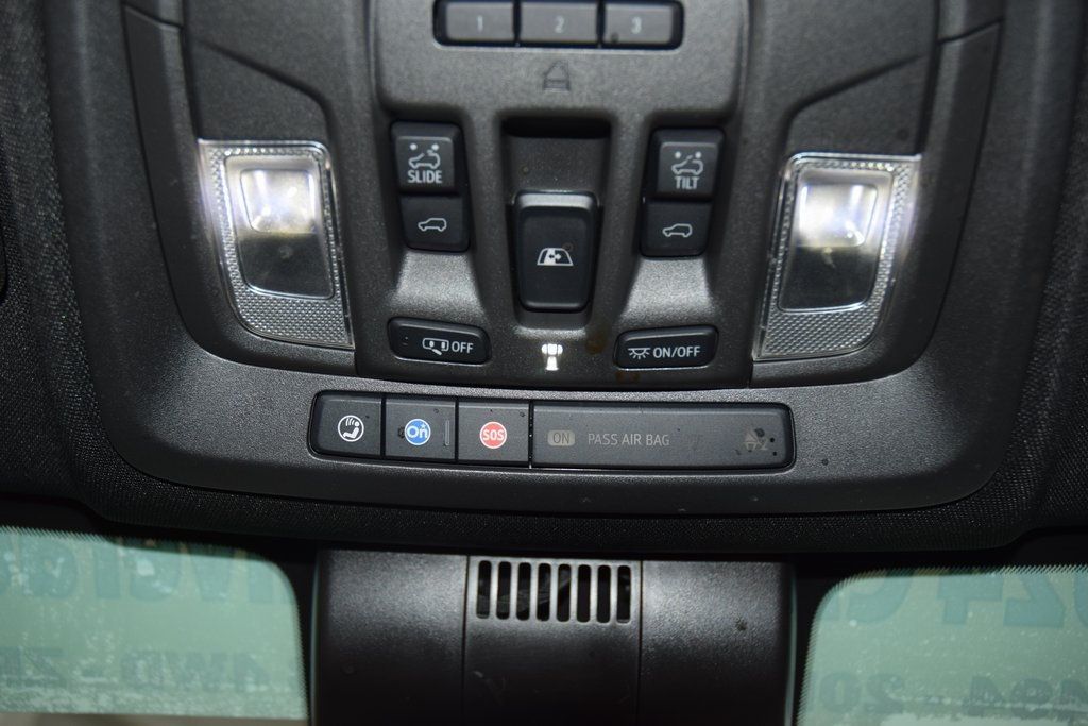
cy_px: 363
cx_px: 544
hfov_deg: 53.1
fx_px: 1088
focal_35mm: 36
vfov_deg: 36.9
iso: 560
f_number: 3.8
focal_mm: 24
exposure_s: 1/60
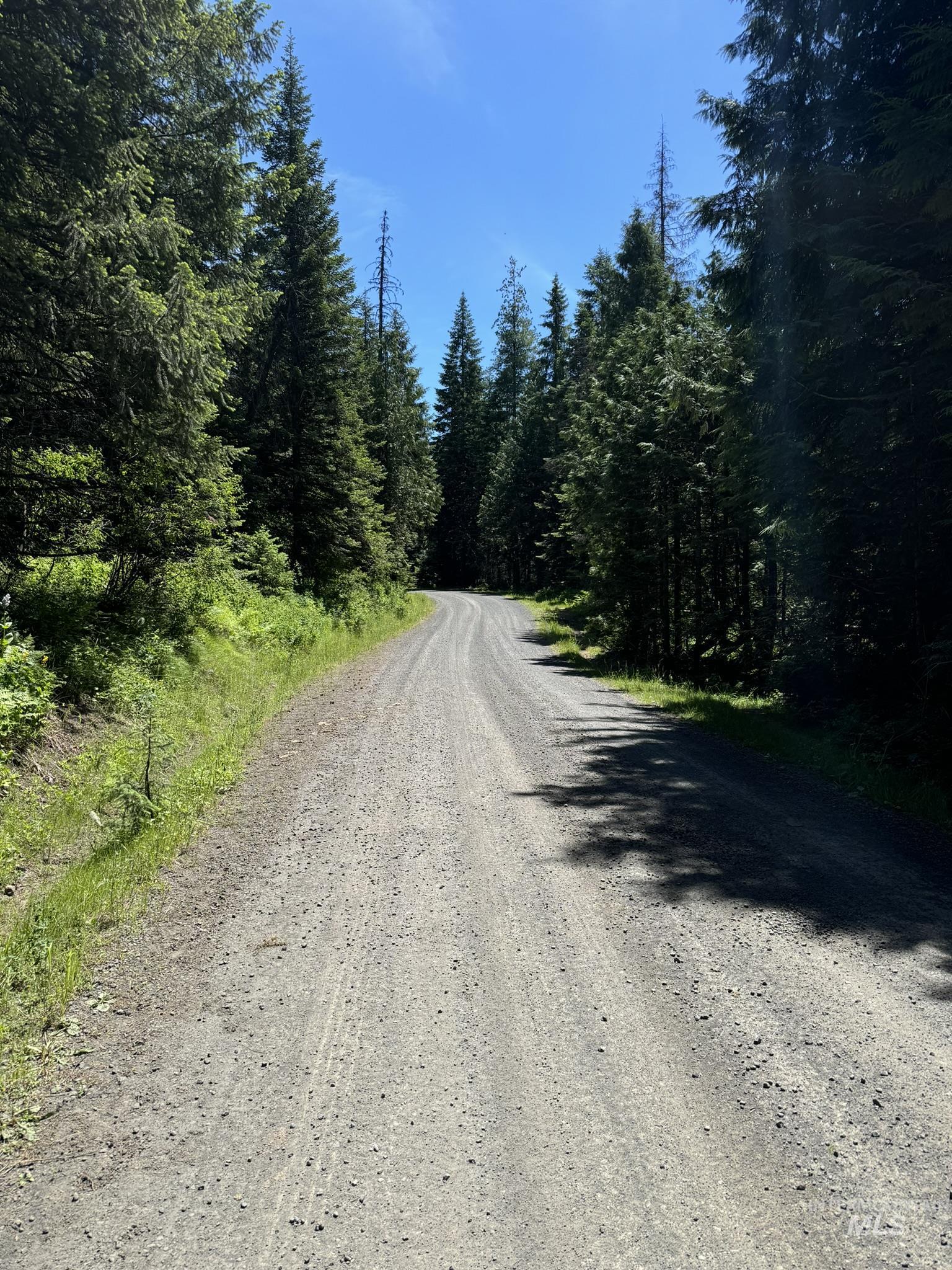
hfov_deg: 56.8
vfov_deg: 71.6
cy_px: 635
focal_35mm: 24
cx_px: 476
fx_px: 880
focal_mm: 6.76
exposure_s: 1/2833
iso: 80
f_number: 1.78
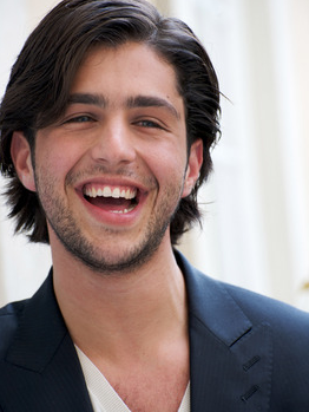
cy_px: 195
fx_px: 2224
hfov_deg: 7.9
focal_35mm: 187
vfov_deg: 10.6
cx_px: 154
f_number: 8
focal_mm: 170
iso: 400
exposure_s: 1/250
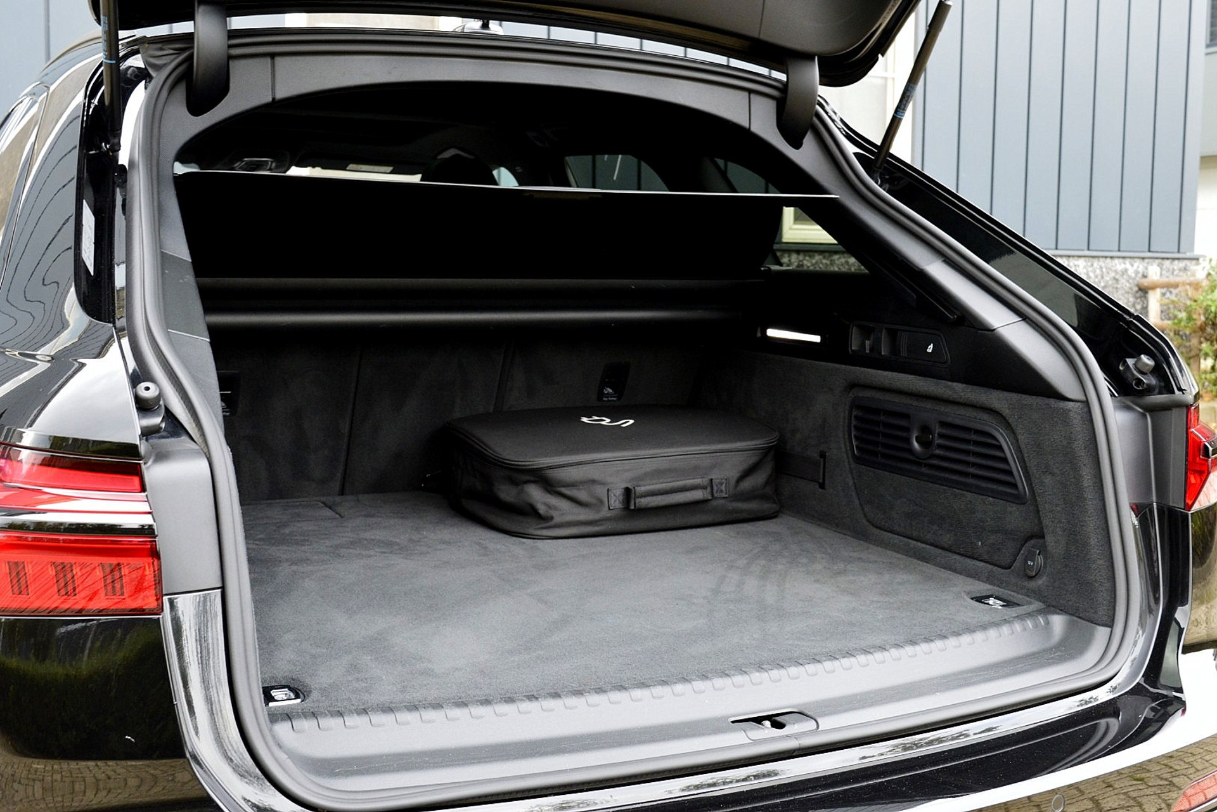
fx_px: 1369
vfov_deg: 33.0
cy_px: 406
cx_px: 608
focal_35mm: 40
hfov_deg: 47.9
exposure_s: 1/60
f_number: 7.1
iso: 800
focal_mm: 27
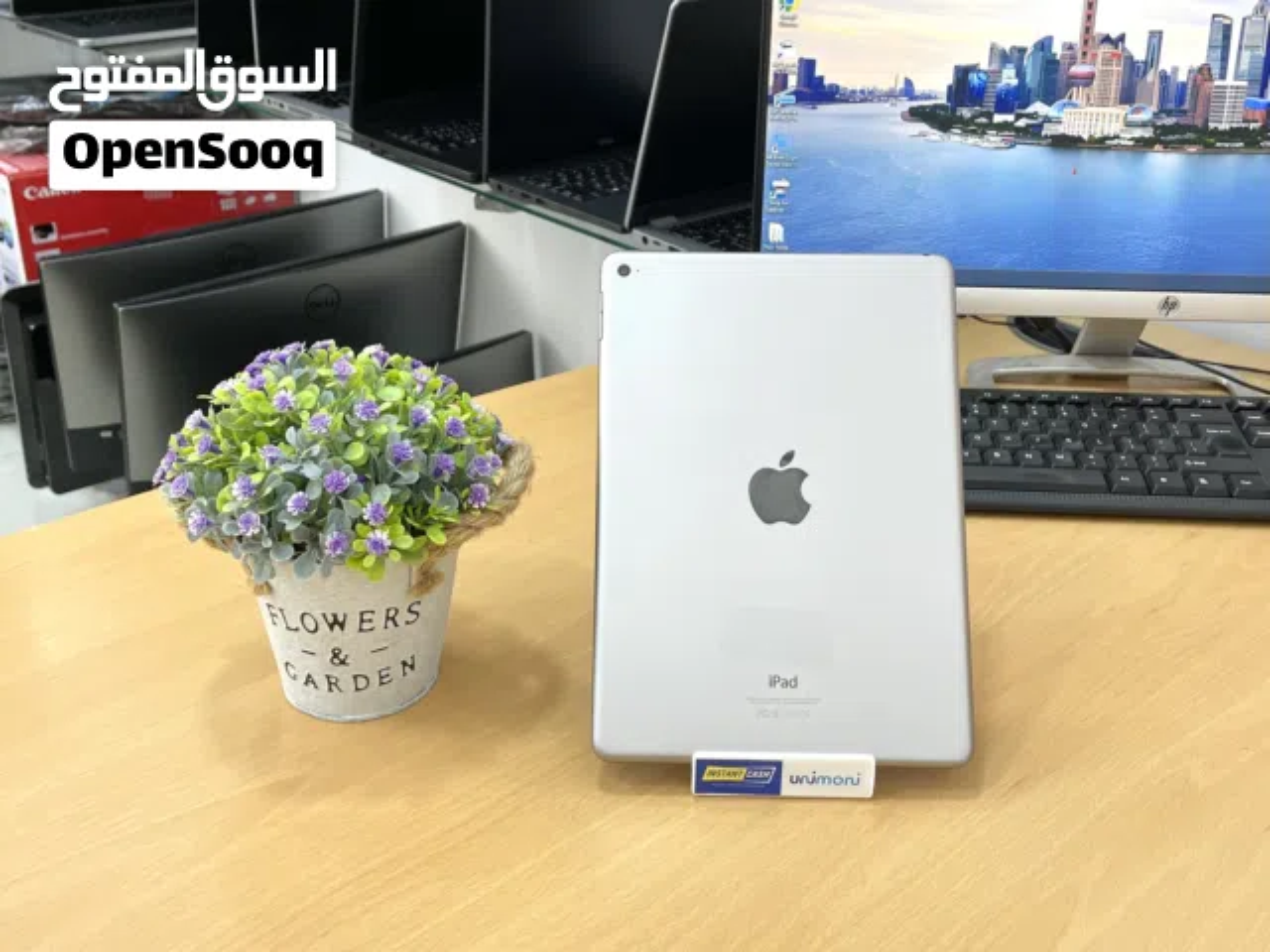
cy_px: 476
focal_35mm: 26
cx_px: 635
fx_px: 954
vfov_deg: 53.1
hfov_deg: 67.3
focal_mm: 4.2
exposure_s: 1/121
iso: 64
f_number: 1.6
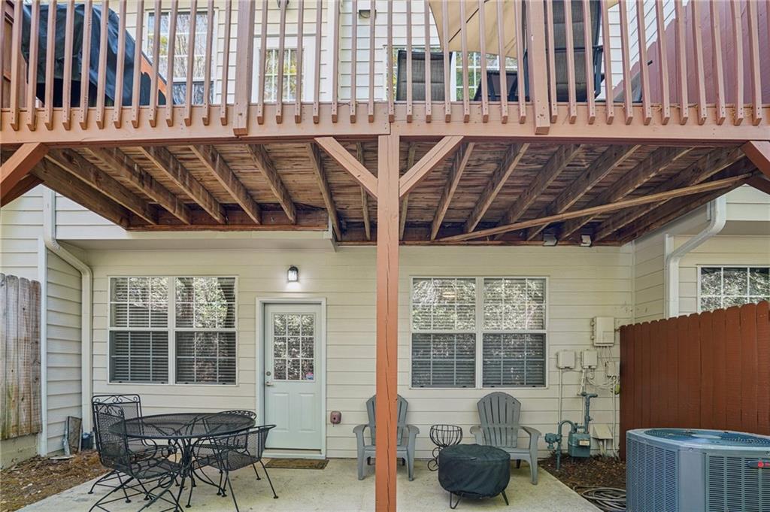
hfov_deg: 96.8
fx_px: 342
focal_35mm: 16
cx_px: 385
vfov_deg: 73.7
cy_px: 256
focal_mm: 16
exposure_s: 1/15
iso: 400
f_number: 8
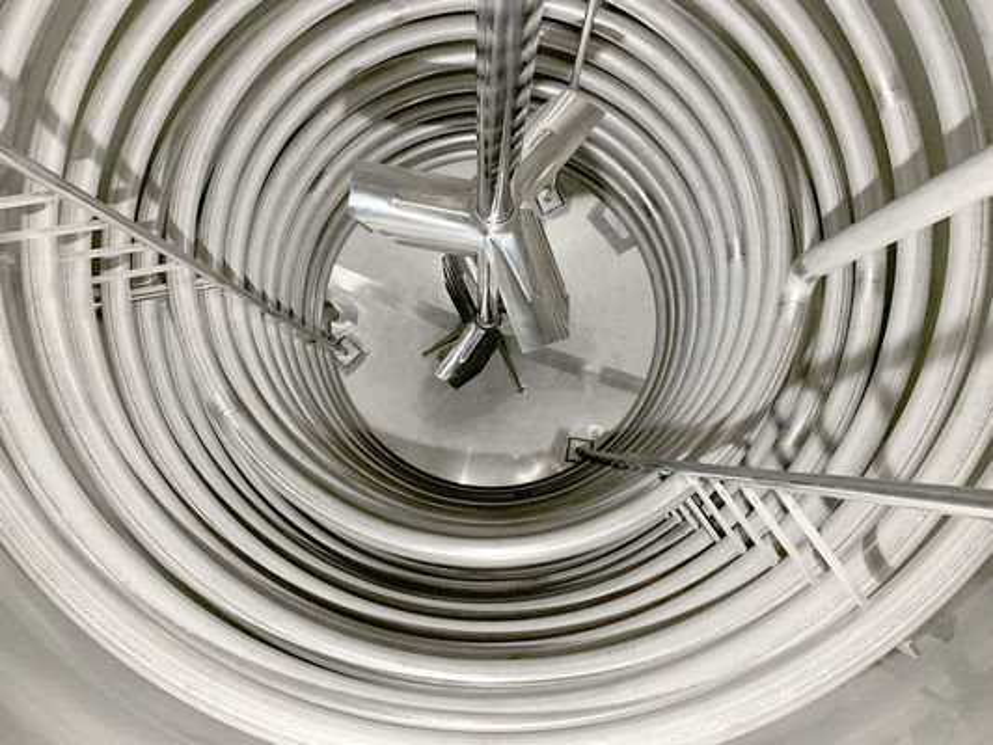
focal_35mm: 26
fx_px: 746
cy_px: 372
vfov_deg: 53.1
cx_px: 496
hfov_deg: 67.3
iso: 200
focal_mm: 4.25
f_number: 1.8
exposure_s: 1/49
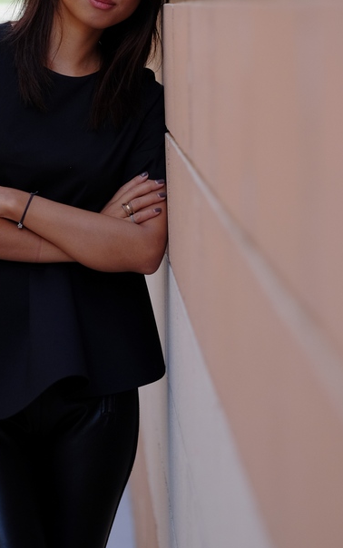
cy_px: 114
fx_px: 2286
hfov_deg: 8.6
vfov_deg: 13.6
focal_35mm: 153
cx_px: 168
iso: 400
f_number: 2
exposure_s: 1/1600
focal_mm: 56
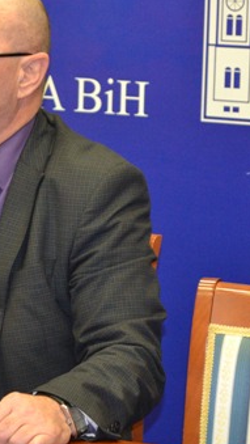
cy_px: 191
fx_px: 1918
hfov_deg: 7.4
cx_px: 17
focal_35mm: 163
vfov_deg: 13.2
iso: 2800
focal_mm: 55
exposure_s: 1/60
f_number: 5.6
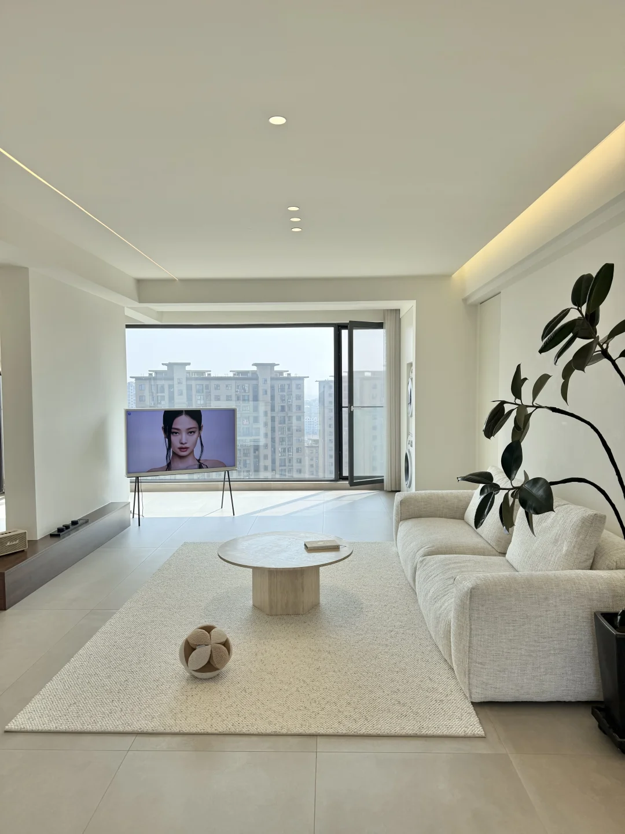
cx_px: 312
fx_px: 578
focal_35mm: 24
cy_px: 417
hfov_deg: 56.8
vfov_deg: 71.6
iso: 100
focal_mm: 6.76
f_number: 1.78
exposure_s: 1/1211
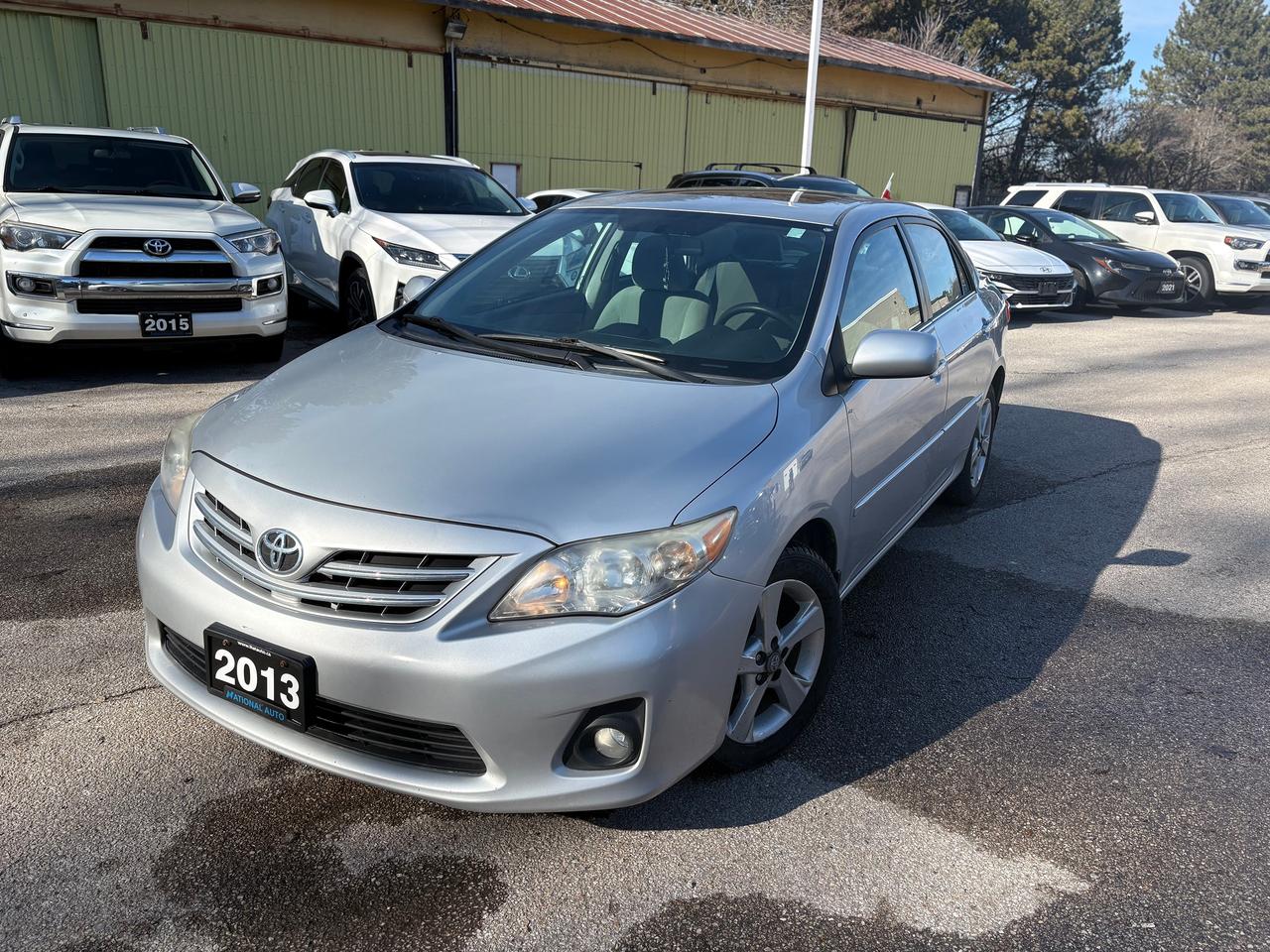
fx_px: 954
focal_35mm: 26
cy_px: 476
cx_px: 635
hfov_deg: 67.3
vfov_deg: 53.1
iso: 50
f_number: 1.6
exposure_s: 1/2141
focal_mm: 5.96
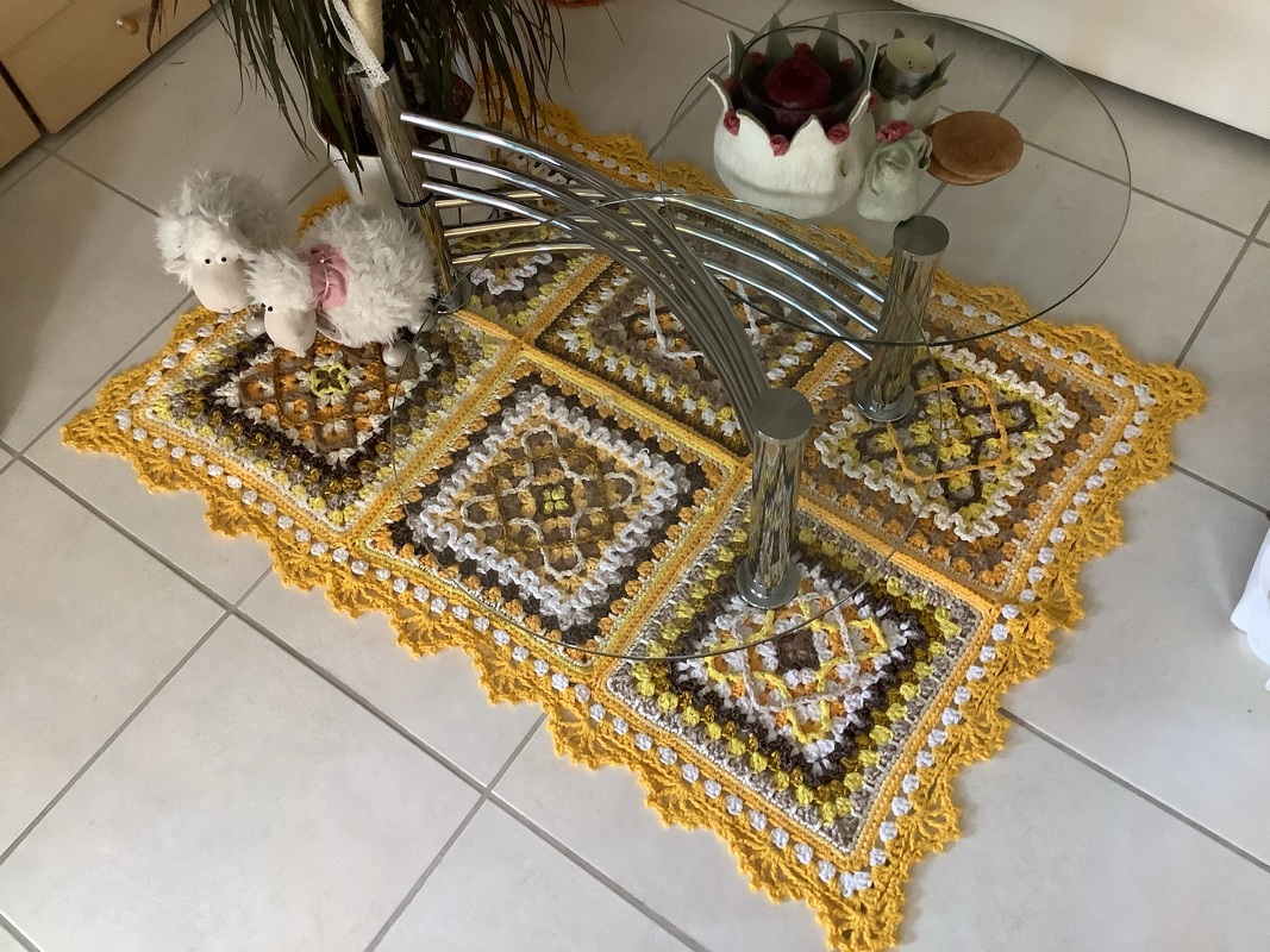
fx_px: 1137
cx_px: 635
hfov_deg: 58.4
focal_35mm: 31
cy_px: 476
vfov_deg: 45.4
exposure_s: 1/33
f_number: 2.4
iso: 320
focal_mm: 3.3
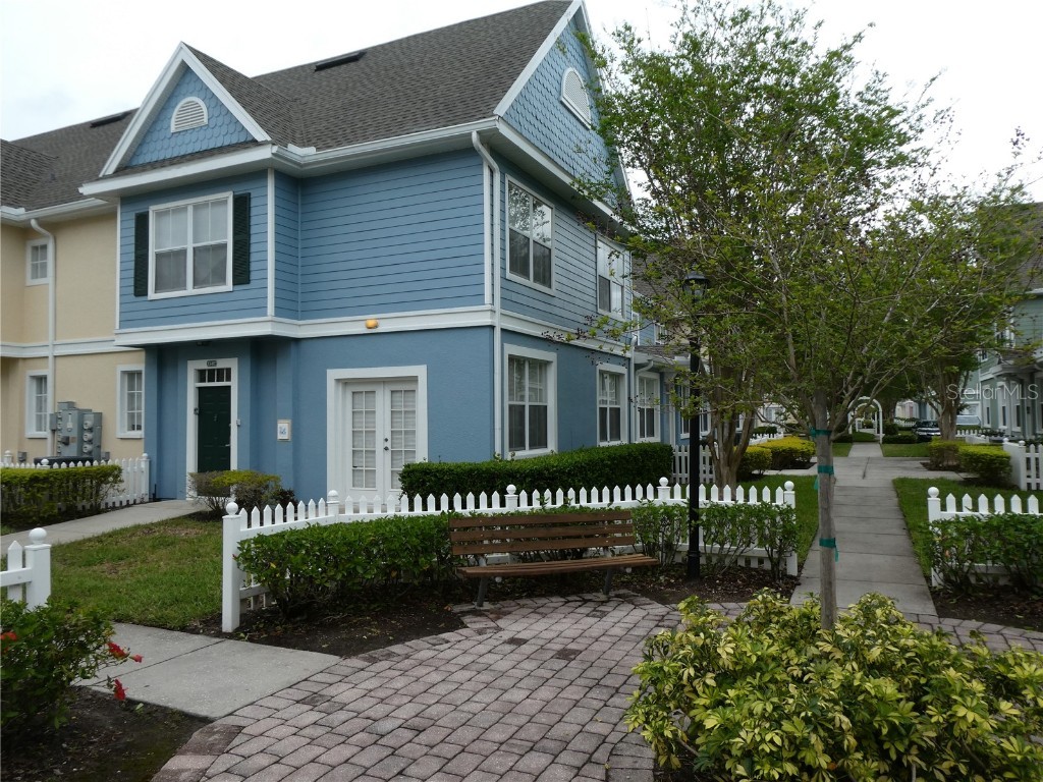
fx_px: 723
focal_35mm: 24
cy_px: 391
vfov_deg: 56.8
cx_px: 522
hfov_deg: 71.6
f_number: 3.3
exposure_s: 1/500
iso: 80
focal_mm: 4.3
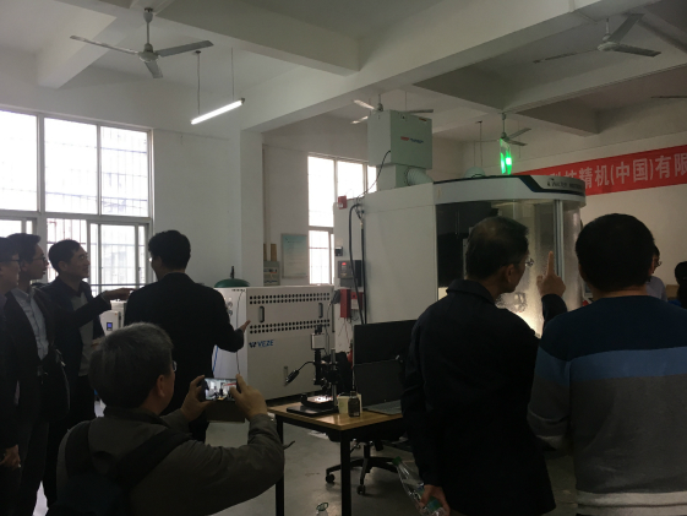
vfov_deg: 45.5
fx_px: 615
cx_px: 332
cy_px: 260
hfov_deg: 58.3
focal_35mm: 31
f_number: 2.2
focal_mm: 4.15
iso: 80
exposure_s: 1/33
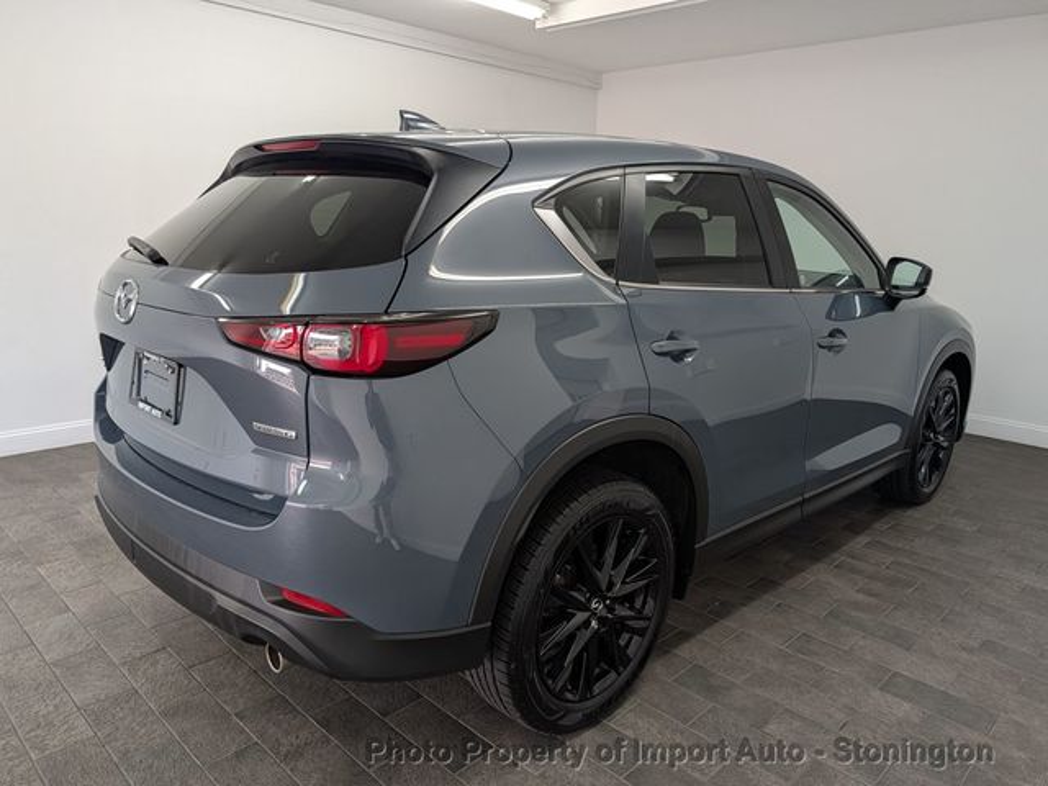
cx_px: 524
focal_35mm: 24
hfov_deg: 71.6
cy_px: 393
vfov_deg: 56.8
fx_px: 727
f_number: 1.68
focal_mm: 6.9
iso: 112
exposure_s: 1/120
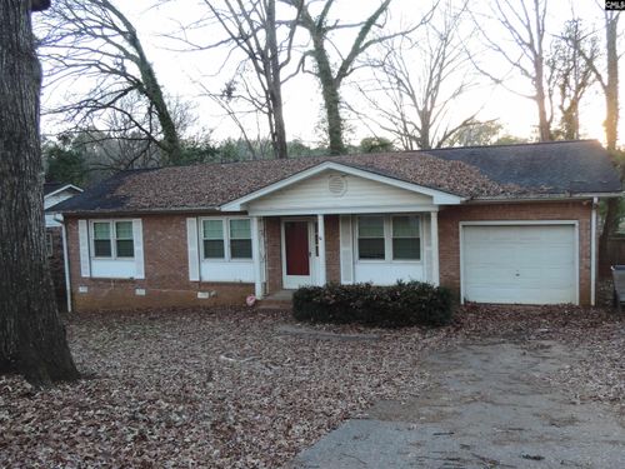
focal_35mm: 30
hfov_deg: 60.0
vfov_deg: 46.8
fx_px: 542
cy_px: 234
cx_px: 312
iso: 125
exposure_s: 1/30
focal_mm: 5.3
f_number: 3.1
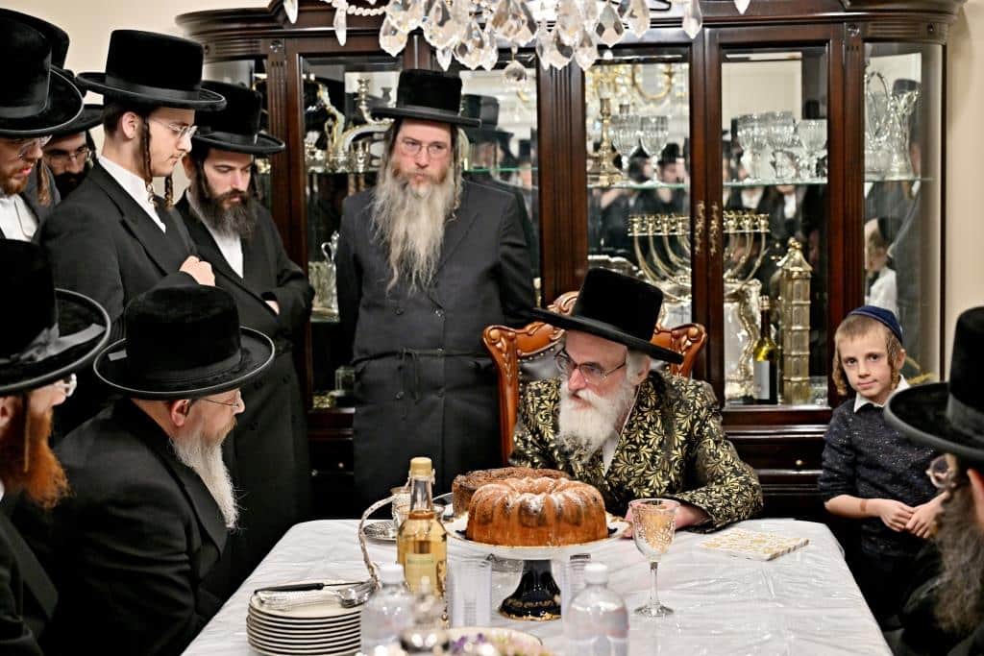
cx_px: 492
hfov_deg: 35.6
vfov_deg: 24.2
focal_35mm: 56
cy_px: 328
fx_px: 1531
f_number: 4
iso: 1000
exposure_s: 1/160
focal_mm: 56
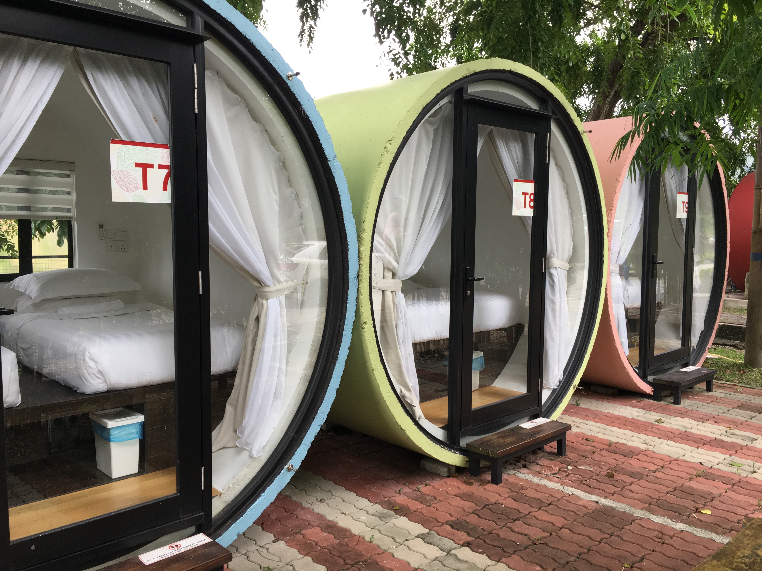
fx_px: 638
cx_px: 381
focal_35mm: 29
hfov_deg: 61.7
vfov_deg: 48.2
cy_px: 286
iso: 32
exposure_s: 1/100
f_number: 2.2
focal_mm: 4.15
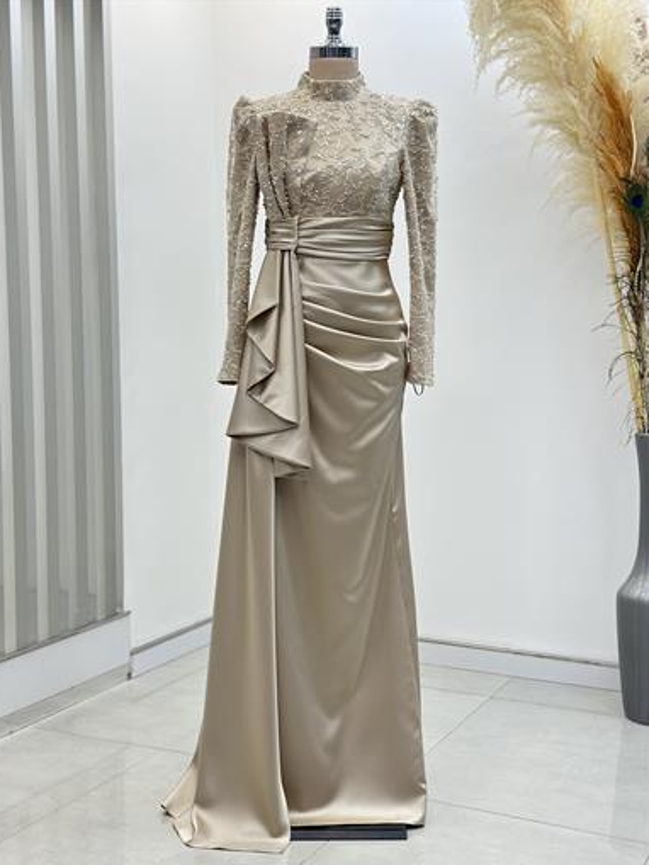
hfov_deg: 29.7
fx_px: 1224
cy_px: 437
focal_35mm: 49
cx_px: 321
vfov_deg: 38.9
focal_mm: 6.86
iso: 80
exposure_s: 1/377
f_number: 1.78
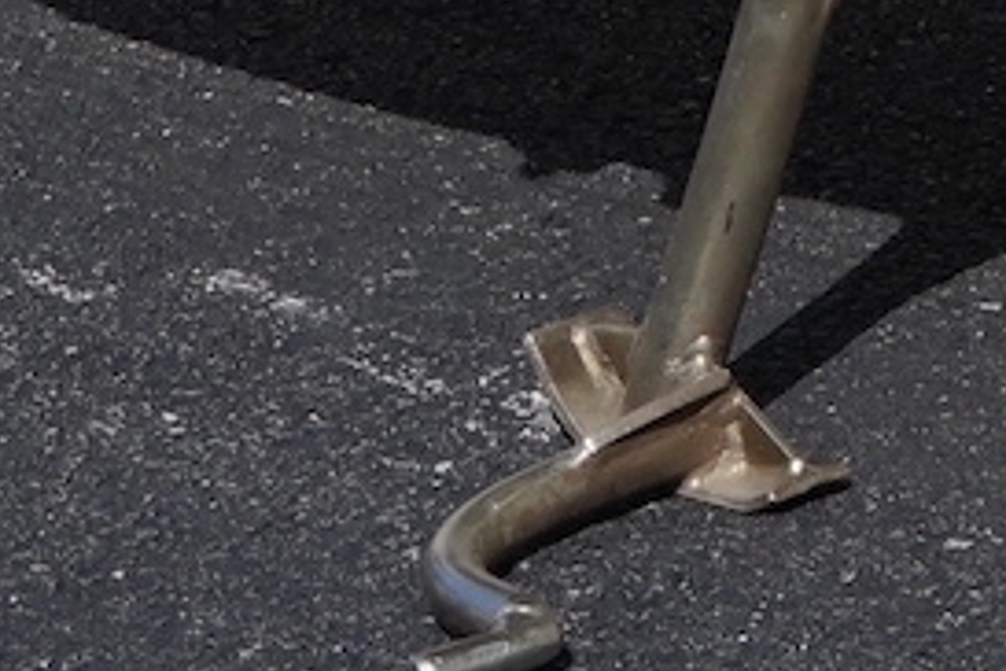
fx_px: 7153
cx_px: 1386
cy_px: -1488
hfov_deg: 7.9
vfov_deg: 5.0
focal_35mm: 256
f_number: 16
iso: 1000
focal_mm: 35
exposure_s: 1/320
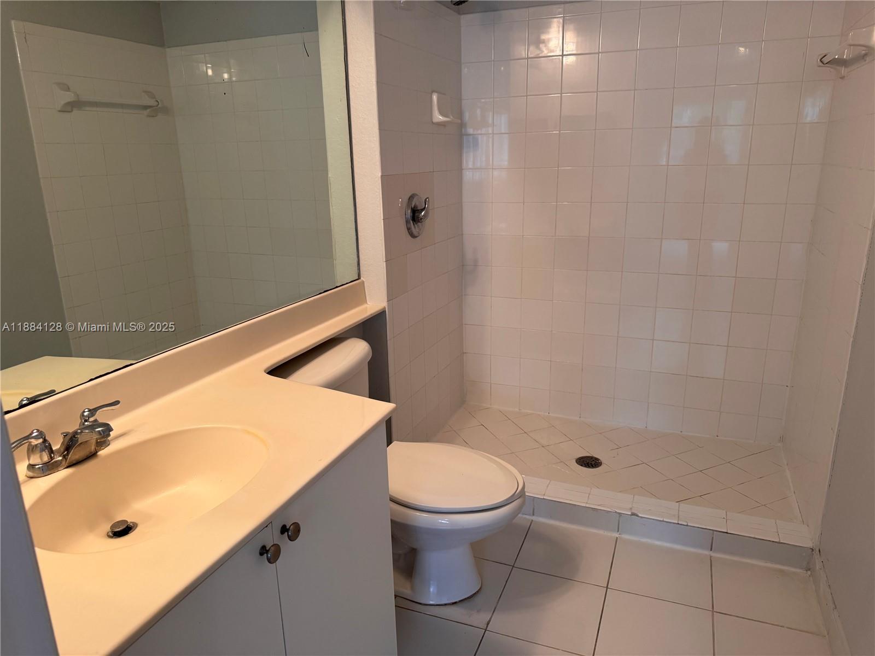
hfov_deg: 71.6
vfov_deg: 56.8
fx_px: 607
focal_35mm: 24
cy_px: 328
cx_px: 438
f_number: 1.78
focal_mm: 6.76
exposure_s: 1/120
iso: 200
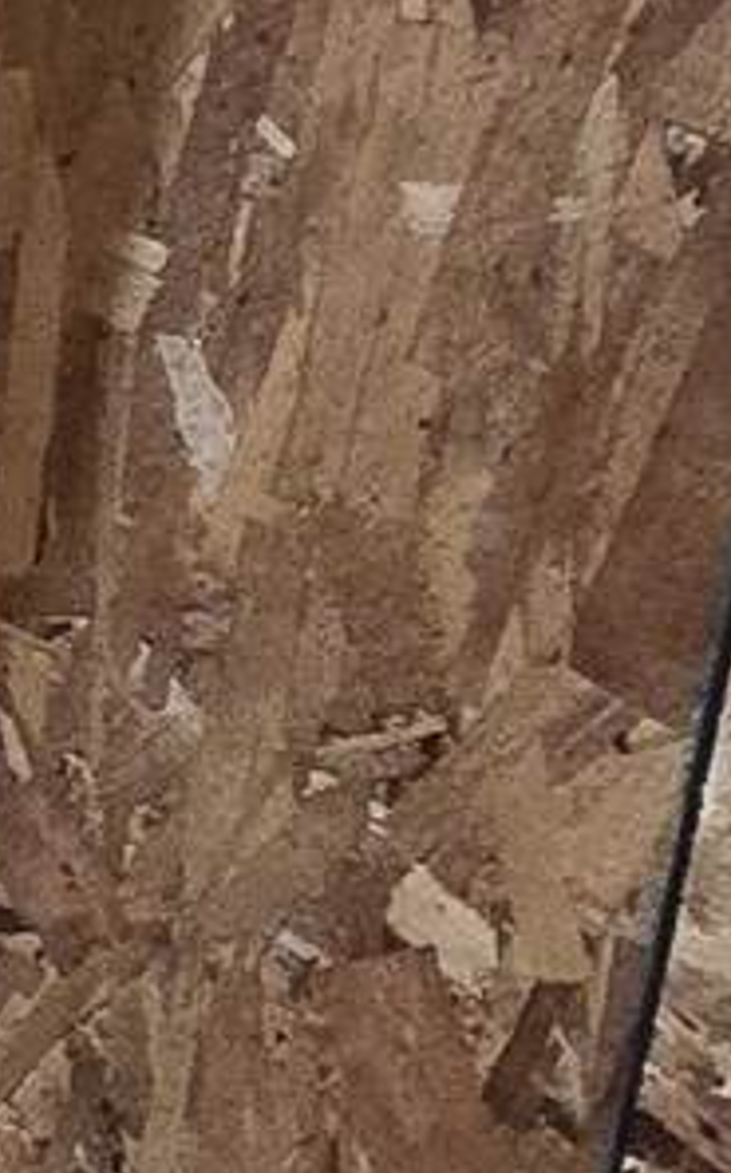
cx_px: -1826
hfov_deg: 8.7
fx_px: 3419
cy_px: 498
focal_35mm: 107
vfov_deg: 19.5
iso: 500
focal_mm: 2.2
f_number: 2.2
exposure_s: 1/60
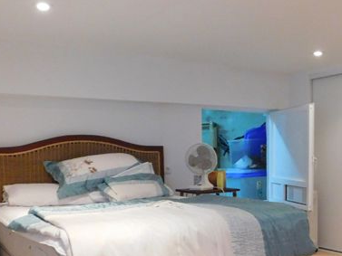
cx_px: 226
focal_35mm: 43
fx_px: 425
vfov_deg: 32.9
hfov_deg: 43.3
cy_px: 195
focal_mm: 4
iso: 400
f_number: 3
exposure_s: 1/25
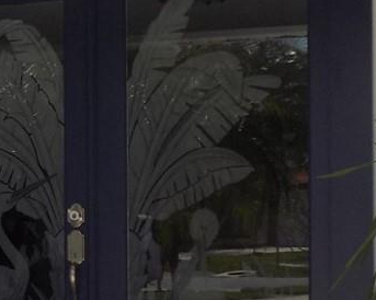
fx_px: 1368
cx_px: -163
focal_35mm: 123
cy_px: 234
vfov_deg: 12.5
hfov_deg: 14.7
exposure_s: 1/500
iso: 80
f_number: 3.2
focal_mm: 4.8
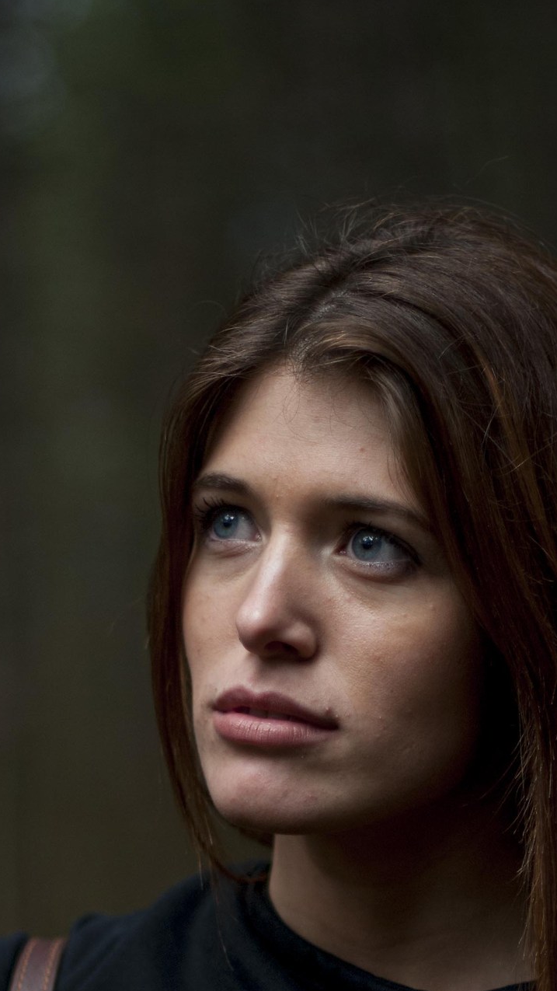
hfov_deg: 8.2
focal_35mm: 148
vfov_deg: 14.3
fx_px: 3887
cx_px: 333
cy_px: 928
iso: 125
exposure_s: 1/160
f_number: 1.4
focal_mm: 50
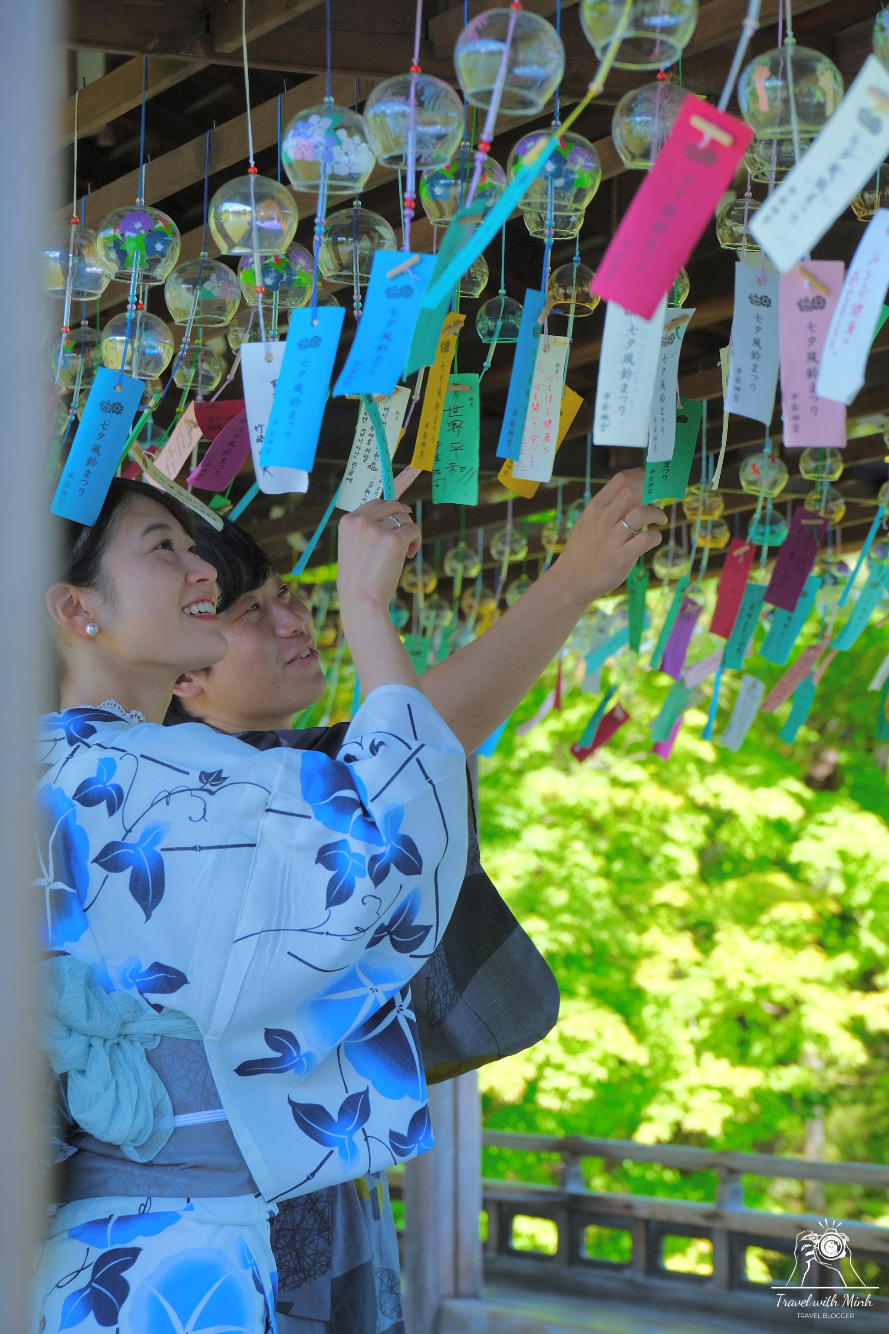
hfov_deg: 13.0
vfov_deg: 19.5
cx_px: 444
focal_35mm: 105
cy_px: 667
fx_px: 3889
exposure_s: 1/300
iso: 800
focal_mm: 70
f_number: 5
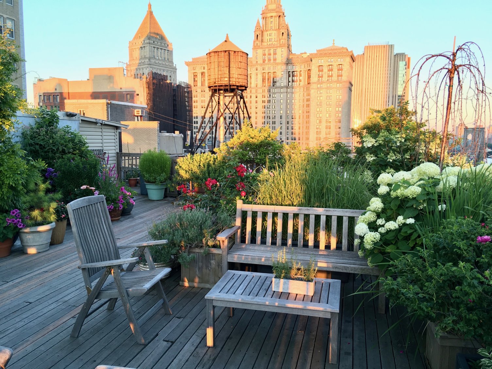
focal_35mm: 29
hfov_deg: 61.7
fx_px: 412
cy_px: 184
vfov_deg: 48.2
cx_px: 246
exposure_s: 1/40
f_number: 2.2
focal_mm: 4.15
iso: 25
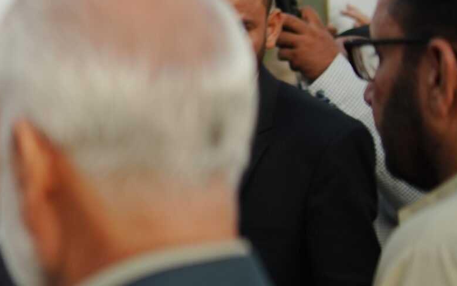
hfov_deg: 16.2
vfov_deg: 11.2
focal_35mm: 117
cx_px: -238
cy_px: 167
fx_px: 1457
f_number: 3.2
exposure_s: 1/200
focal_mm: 35
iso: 640
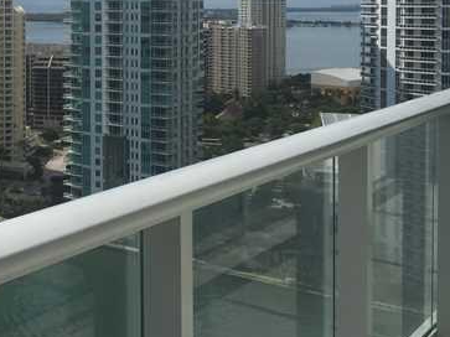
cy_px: 22
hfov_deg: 28.2
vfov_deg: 22.3
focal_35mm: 64
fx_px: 832
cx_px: -16
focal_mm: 4.15
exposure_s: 1/4950
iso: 32
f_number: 2.2
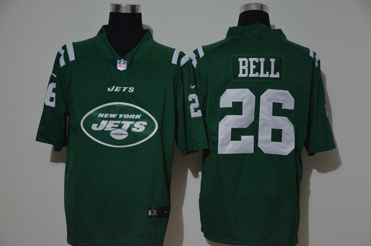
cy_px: 123
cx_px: 186
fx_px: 771
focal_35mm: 75
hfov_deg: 27.0
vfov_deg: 18.1
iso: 4000
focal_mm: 50
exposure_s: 1/30
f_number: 4.8
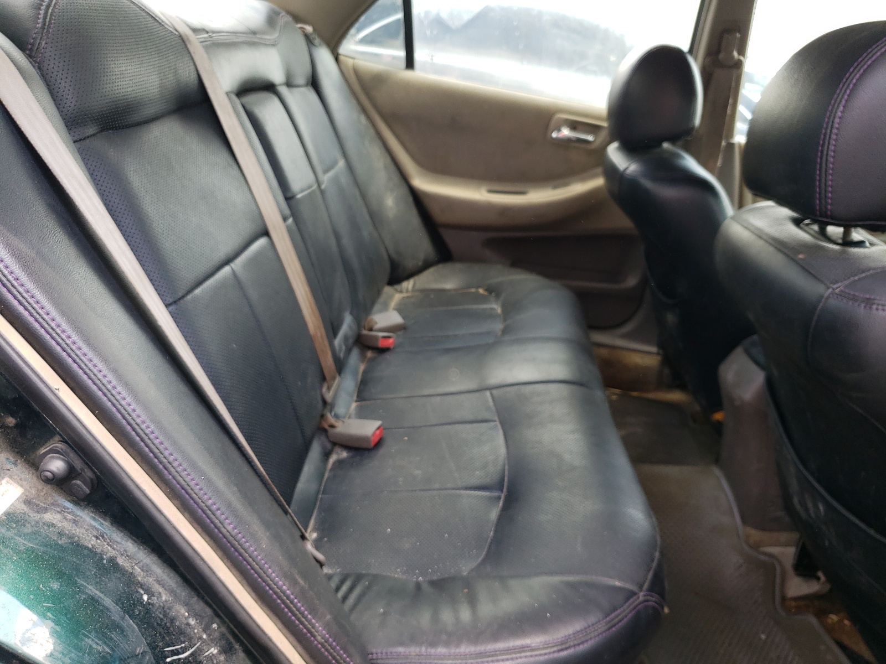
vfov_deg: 53.1
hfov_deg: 67.3
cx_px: 443
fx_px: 665
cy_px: 332
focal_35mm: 26
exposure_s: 1/175
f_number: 1.5
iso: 50
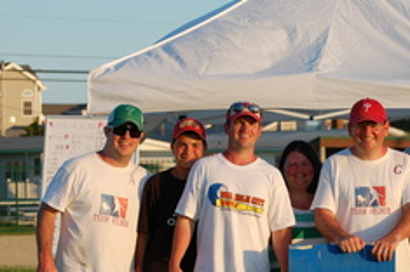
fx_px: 2320
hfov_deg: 10.1
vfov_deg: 6.7
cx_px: 330
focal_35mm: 204
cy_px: 188
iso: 220
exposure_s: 1/500
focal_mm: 80
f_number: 5.6
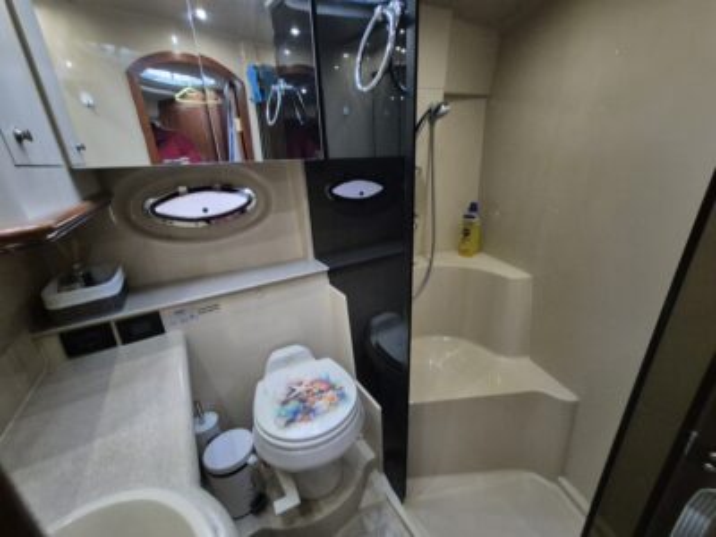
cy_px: 268
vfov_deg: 89.9
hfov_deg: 106.2
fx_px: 269
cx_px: 358
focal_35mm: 13
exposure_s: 1/25
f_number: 2.2
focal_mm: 2.2
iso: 1250
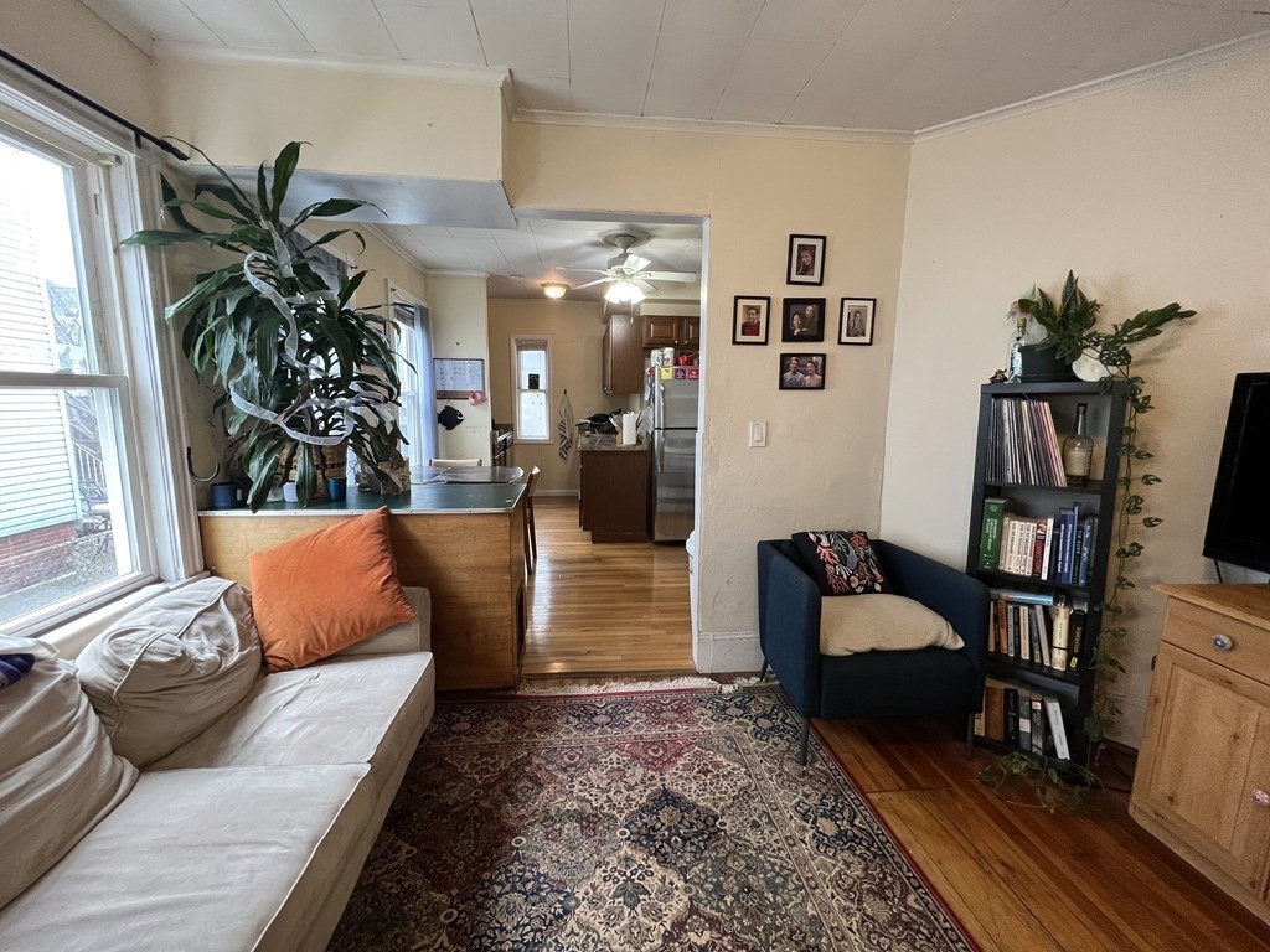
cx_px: 635
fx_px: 477
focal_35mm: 13
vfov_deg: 89.9
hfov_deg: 106.2
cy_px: 476
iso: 320
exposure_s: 1/60
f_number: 1.8
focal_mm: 1.57
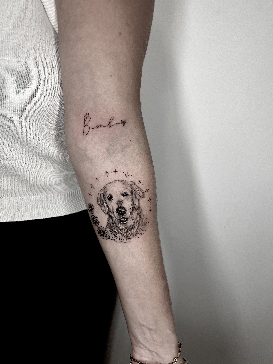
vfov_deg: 67.3
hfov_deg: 53.1
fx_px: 273
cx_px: 136
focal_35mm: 26
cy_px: 182
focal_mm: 5.7
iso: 100
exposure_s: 1/92
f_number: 1.5
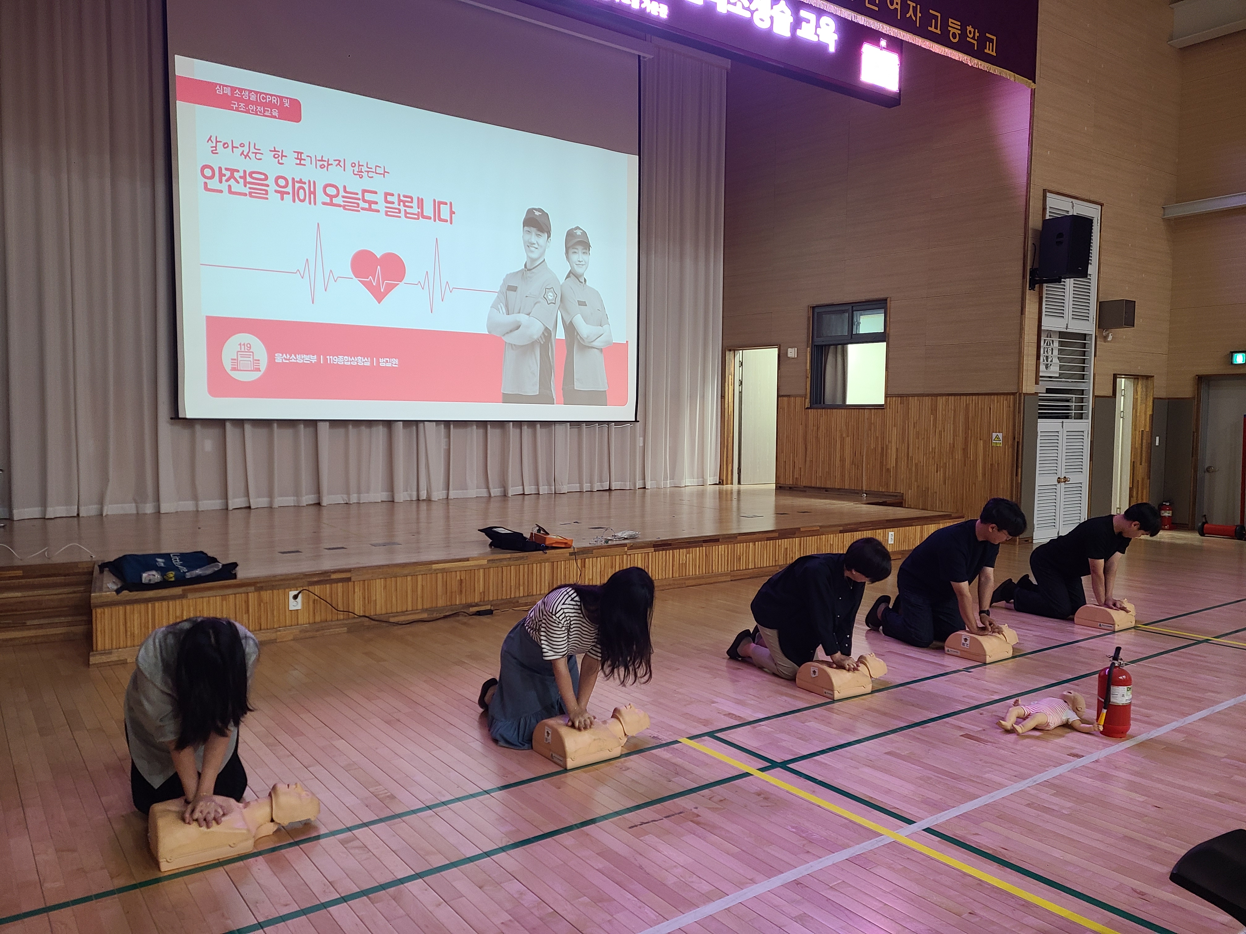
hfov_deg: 67.3
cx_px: 623
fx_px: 936
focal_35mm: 26
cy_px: 467
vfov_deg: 53.1
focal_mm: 5.4
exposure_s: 1/60
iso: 160
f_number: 1.8
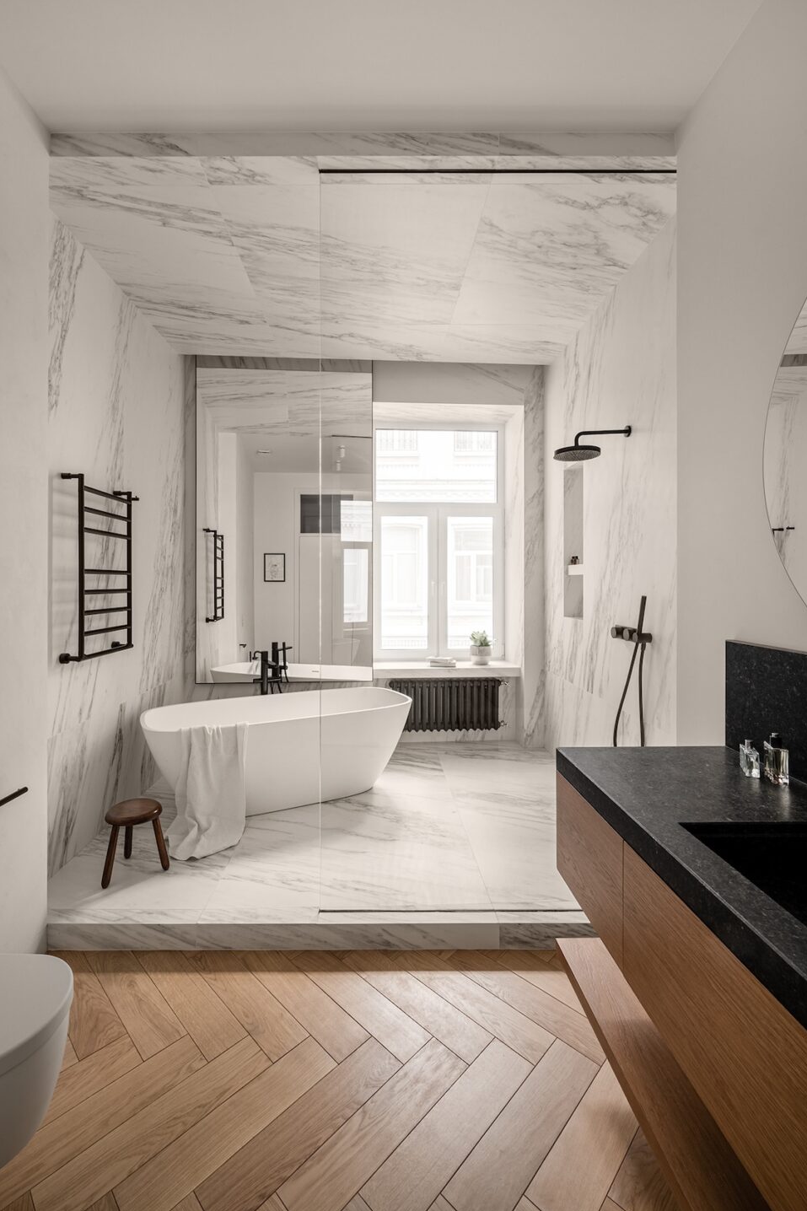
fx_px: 504
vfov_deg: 100.3
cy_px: 581
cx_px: 377
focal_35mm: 15
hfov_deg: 77.2
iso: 200
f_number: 13
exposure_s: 1/6
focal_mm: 14
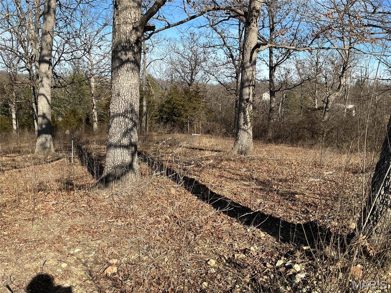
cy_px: 146
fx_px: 328
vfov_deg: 48.2
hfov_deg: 61.7
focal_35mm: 29
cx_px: 196
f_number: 1.8
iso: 25
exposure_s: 1/1490
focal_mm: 3
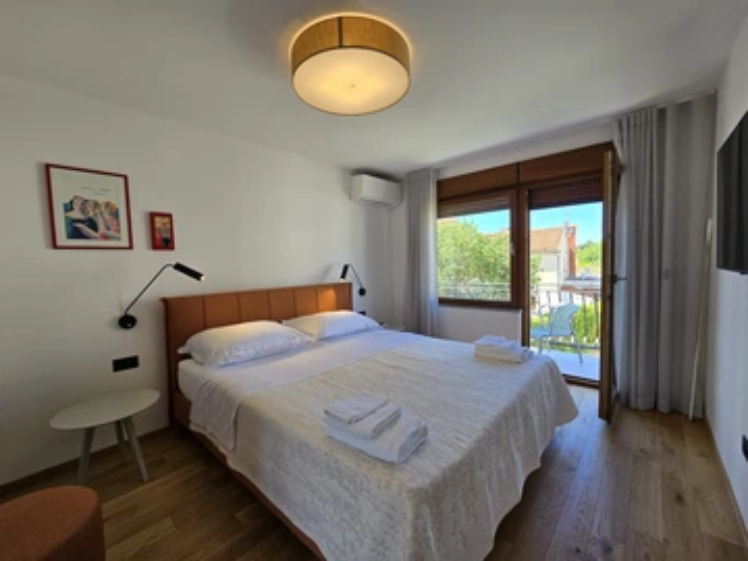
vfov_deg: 89.9
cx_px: 374
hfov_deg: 106.2
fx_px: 281
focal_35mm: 13
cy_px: 280
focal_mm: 2.2
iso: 50
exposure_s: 1/227
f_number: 2.2
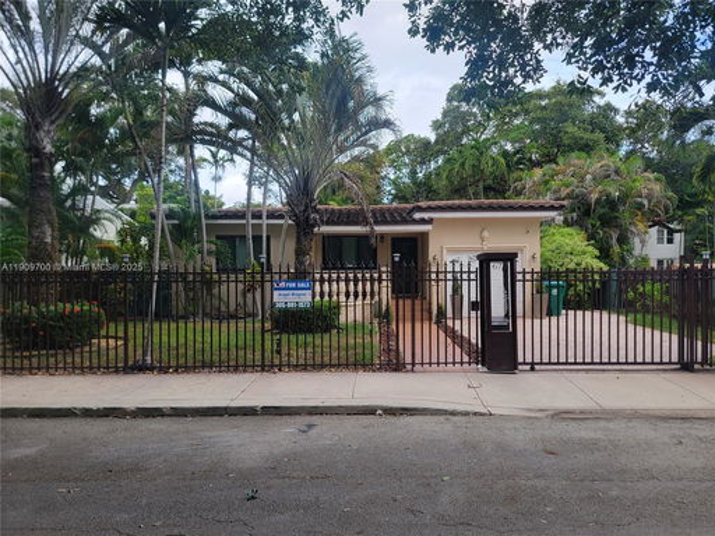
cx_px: 358
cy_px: 268
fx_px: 496
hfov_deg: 71.6
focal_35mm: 24
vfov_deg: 56.8
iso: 16
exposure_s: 1/292
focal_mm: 6.7
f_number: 1.8
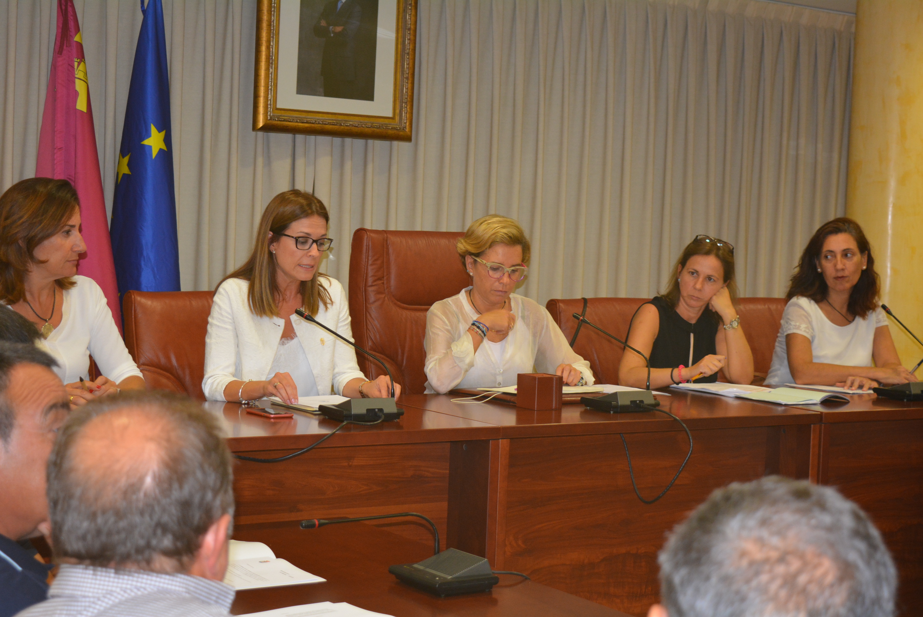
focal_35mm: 63
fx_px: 1616
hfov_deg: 31.9
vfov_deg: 21.6
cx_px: 462
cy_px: 308
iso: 900
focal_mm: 42
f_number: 5
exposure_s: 1/60
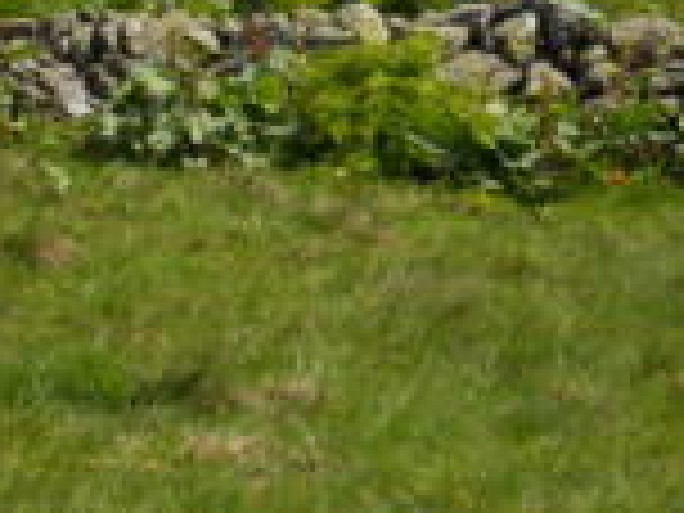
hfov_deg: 10.9
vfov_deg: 8.2
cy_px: -158
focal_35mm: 178
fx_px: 3517
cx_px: -101
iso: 80
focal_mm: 8.3
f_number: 3.4
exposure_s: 1/800
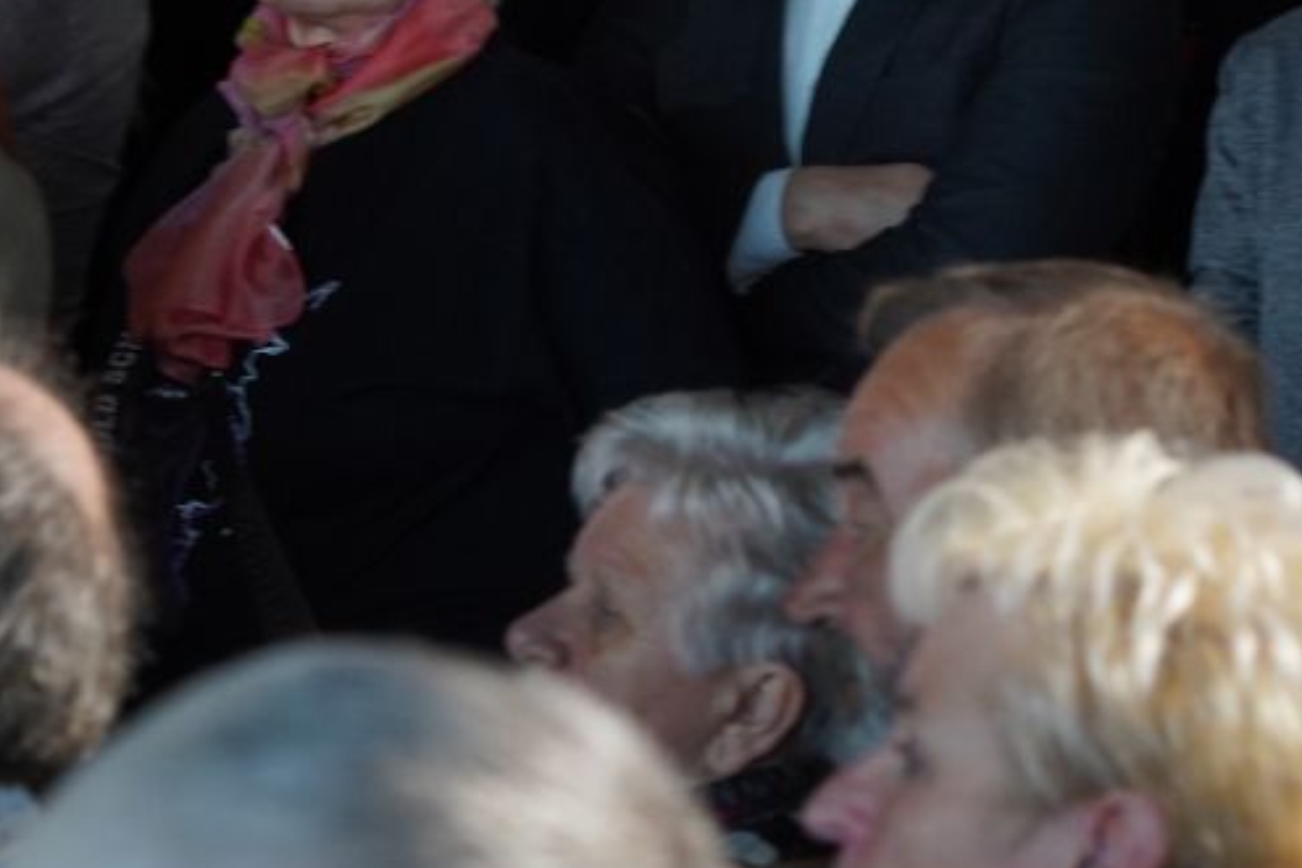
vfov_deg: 5.5
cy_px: 359
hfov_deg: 8.2
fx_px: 9113
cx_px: 1094
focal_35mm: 252
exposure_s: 1/100
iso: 1000
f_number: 5.6
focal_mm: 96
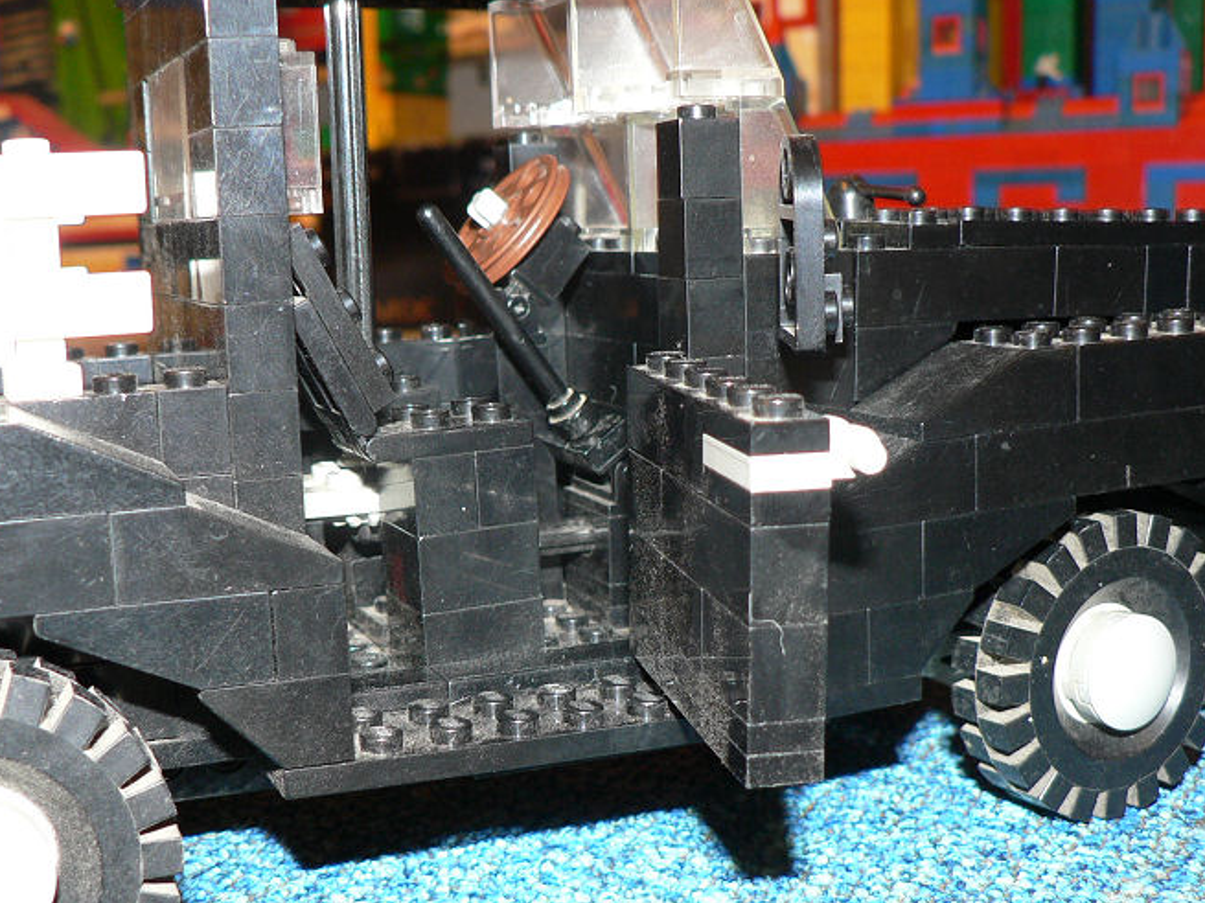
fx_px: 1531
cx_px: 504
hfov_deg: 42.8
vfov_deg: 32.8
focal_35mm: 44
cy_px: 530
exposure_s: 1/8
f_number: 2.8
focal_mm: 6
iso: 100
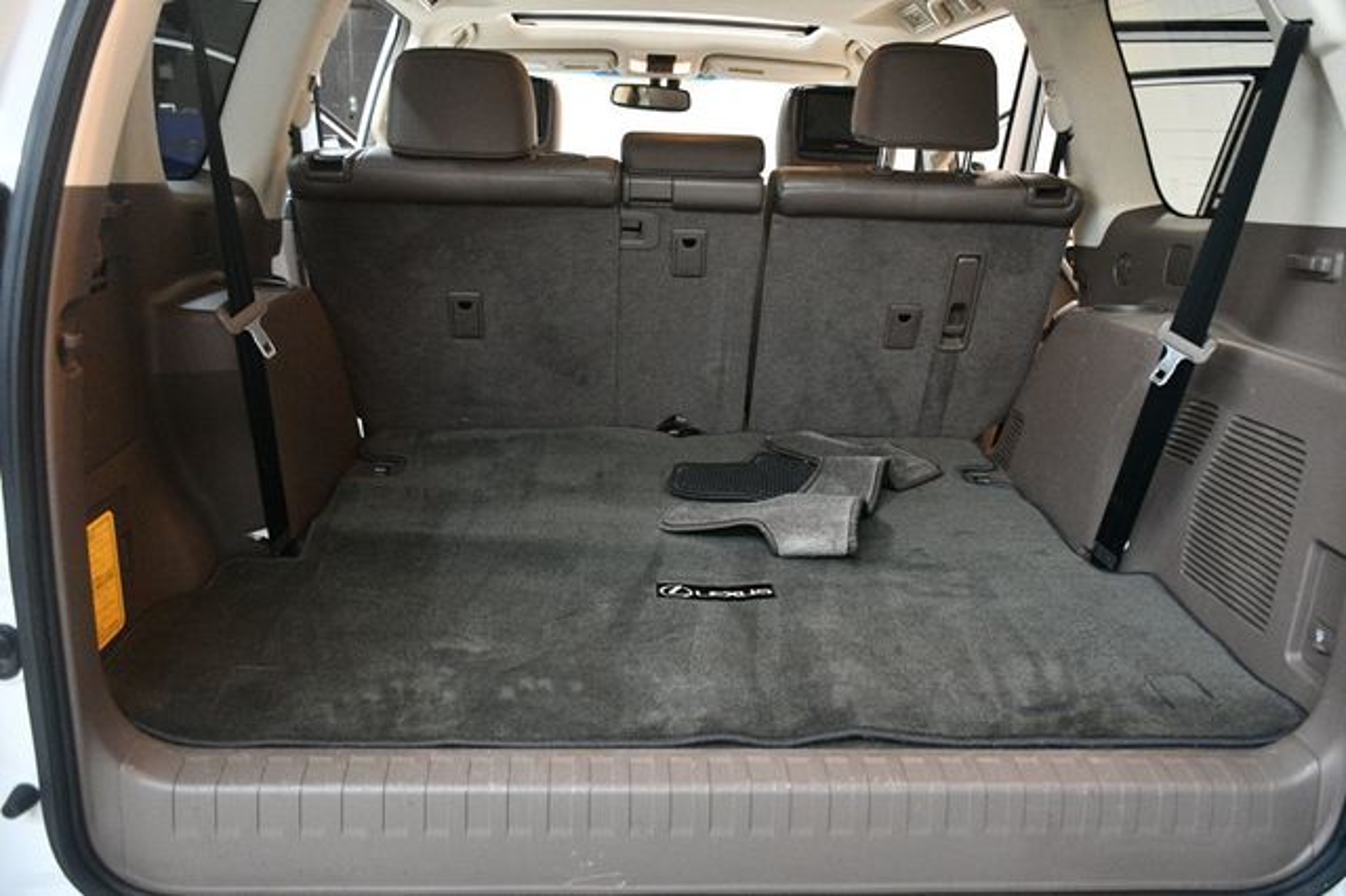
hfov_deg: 67.4
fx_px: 1009
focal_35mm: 27
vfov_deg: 47.9
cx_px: 673
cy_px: 448
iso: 3200
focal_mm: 18
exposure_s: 1/60
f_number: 3.5
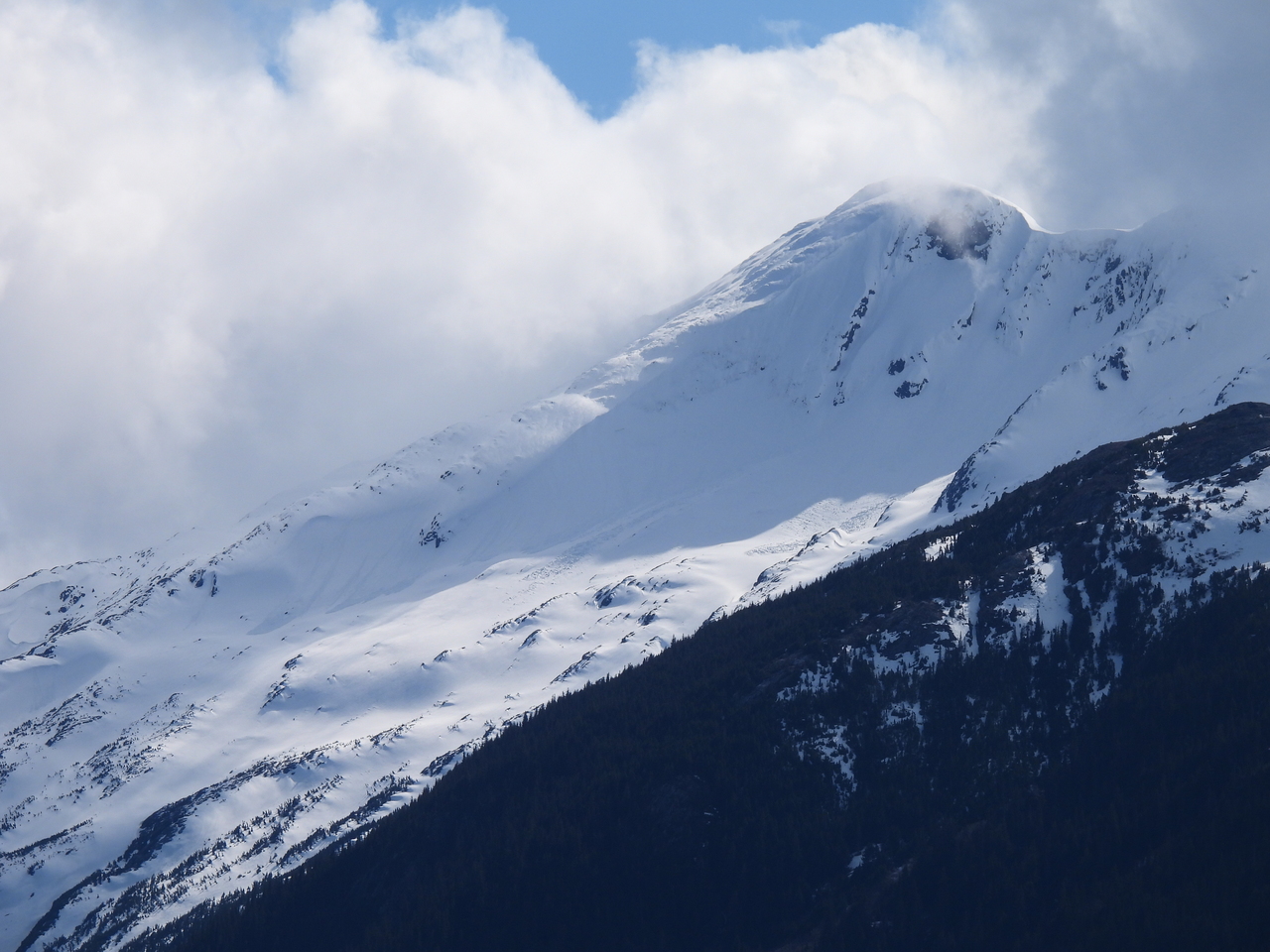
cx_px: 635
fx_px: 13942
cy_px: 476
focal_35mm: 380
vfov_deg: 3.9
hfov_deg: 5.2
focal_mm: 67.8
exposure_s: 1/1600
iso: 100
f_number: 5
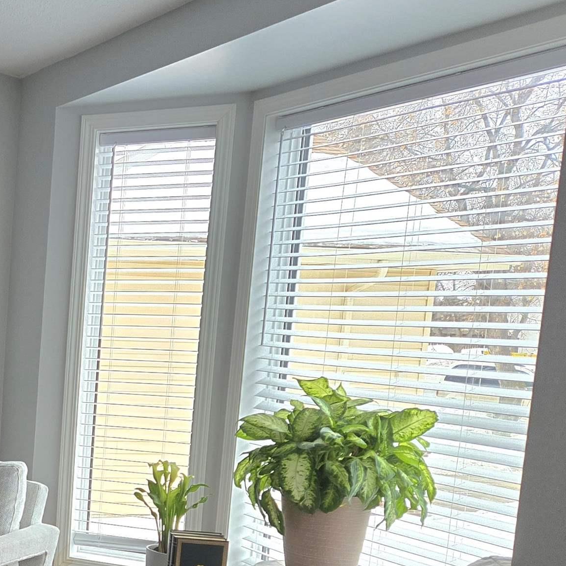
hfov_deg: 27.1
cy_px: 443
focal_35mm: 54
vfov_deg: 30.9
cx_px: -152
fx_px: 999
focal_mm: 5.4
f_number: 1.8
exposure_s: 1/182
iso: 160
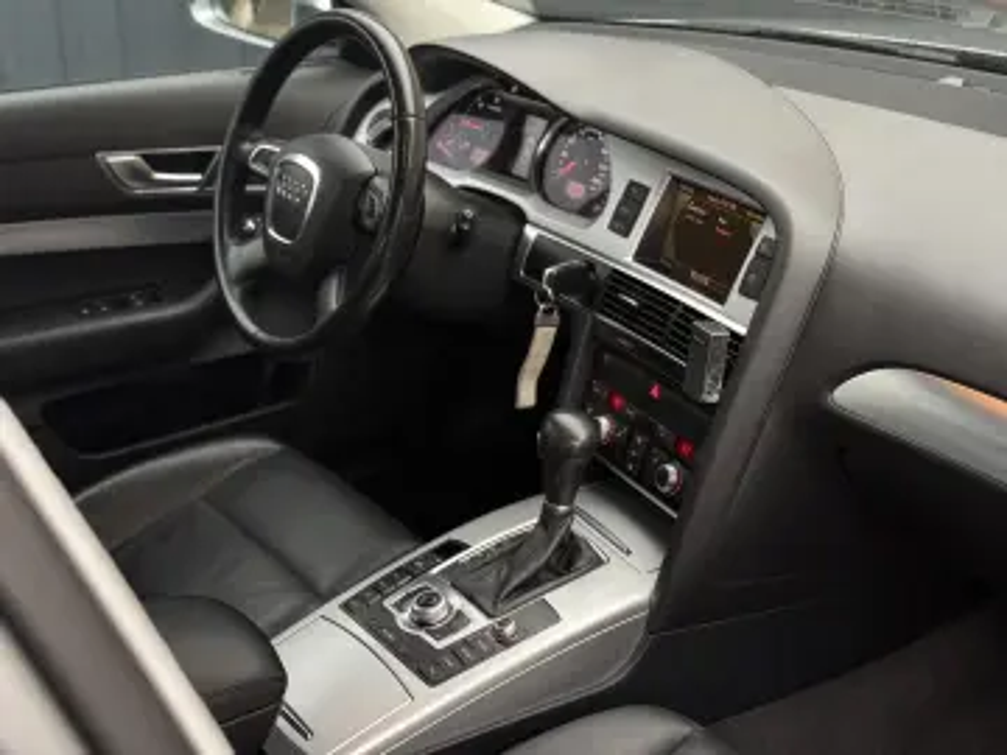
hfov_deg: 39.7
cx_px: 504
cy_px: 378
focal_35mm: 48
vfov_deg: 30.3
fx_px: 1396
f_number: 1.78
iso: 100
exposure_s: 1/60
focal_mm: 6.76
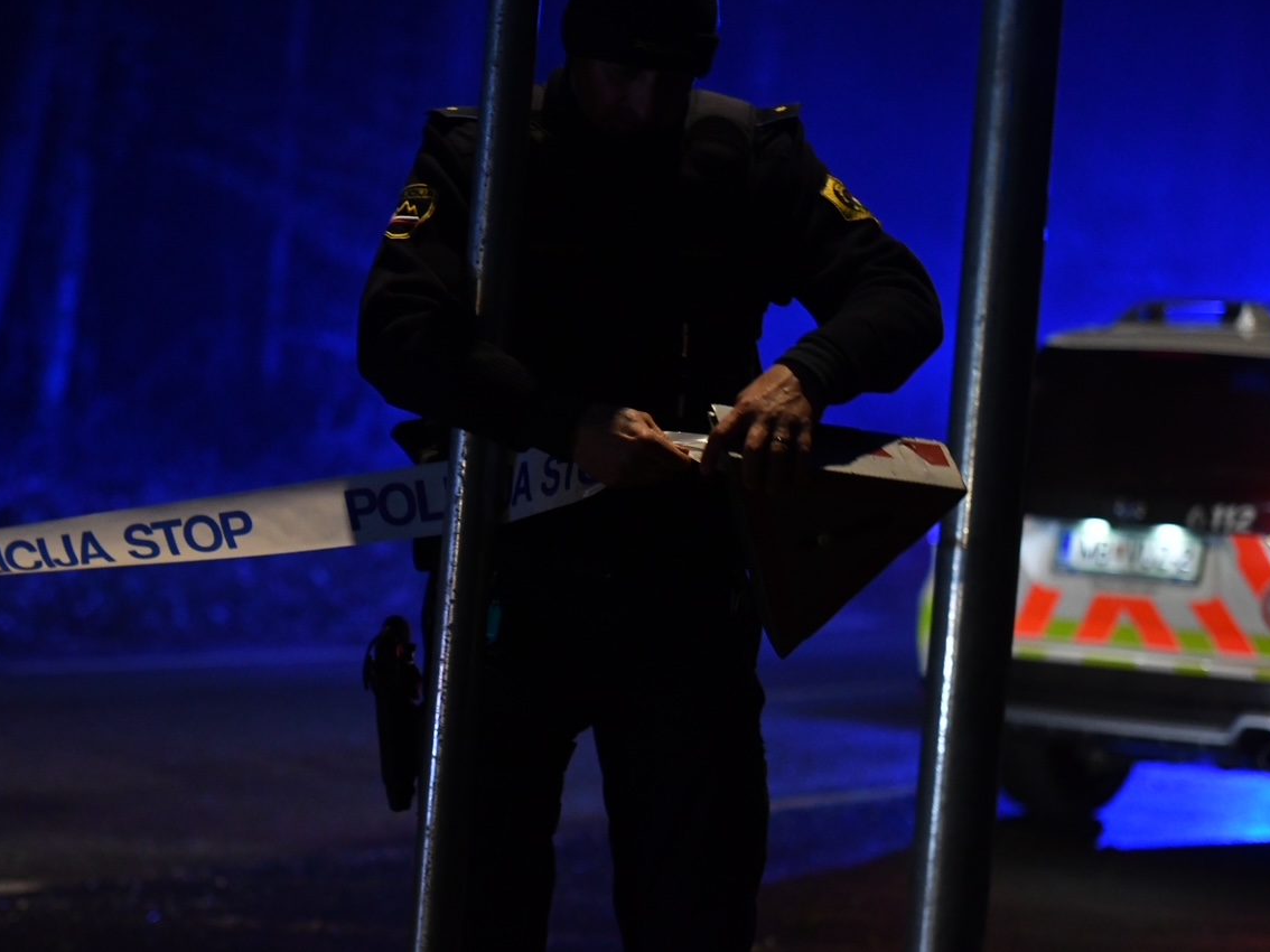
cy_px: 475
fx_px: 4182
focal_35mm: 114
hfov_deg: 17.3
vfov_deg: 13.0
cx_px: 566
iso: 3200
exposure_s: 1/80
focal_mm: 70
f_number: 2.8
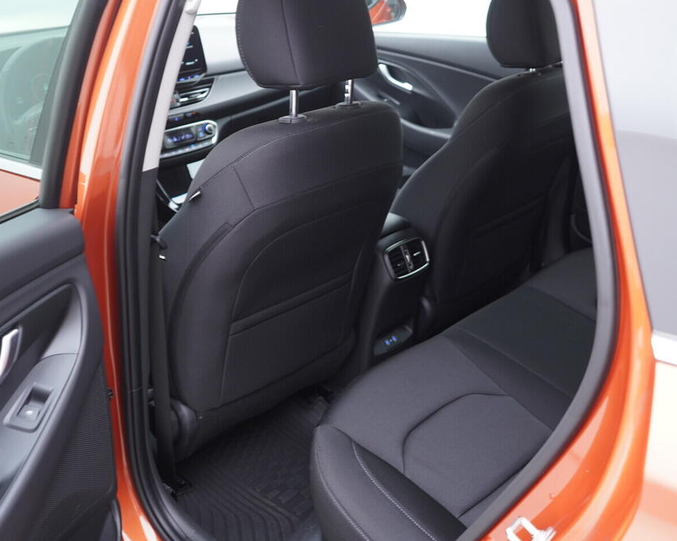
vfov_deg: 36.5
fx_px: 821
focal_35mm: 41
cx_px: 376
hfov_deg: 44.7
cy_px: 272
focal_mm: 24
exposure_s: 1/40
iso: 400
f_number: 2.8
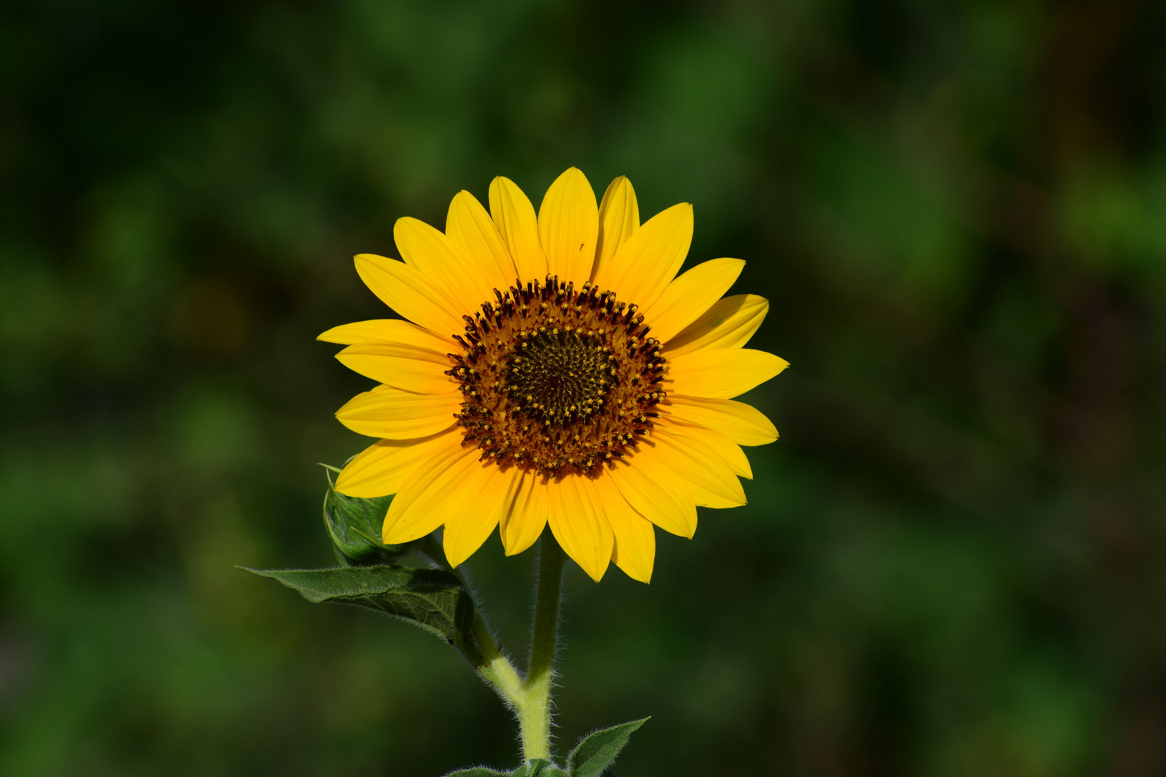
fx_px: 14574
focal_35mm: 450
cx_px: 583
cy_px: 388
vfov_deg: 3.1
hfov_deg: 4.6
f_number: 11
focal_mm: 300
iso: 100
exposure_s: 1/200
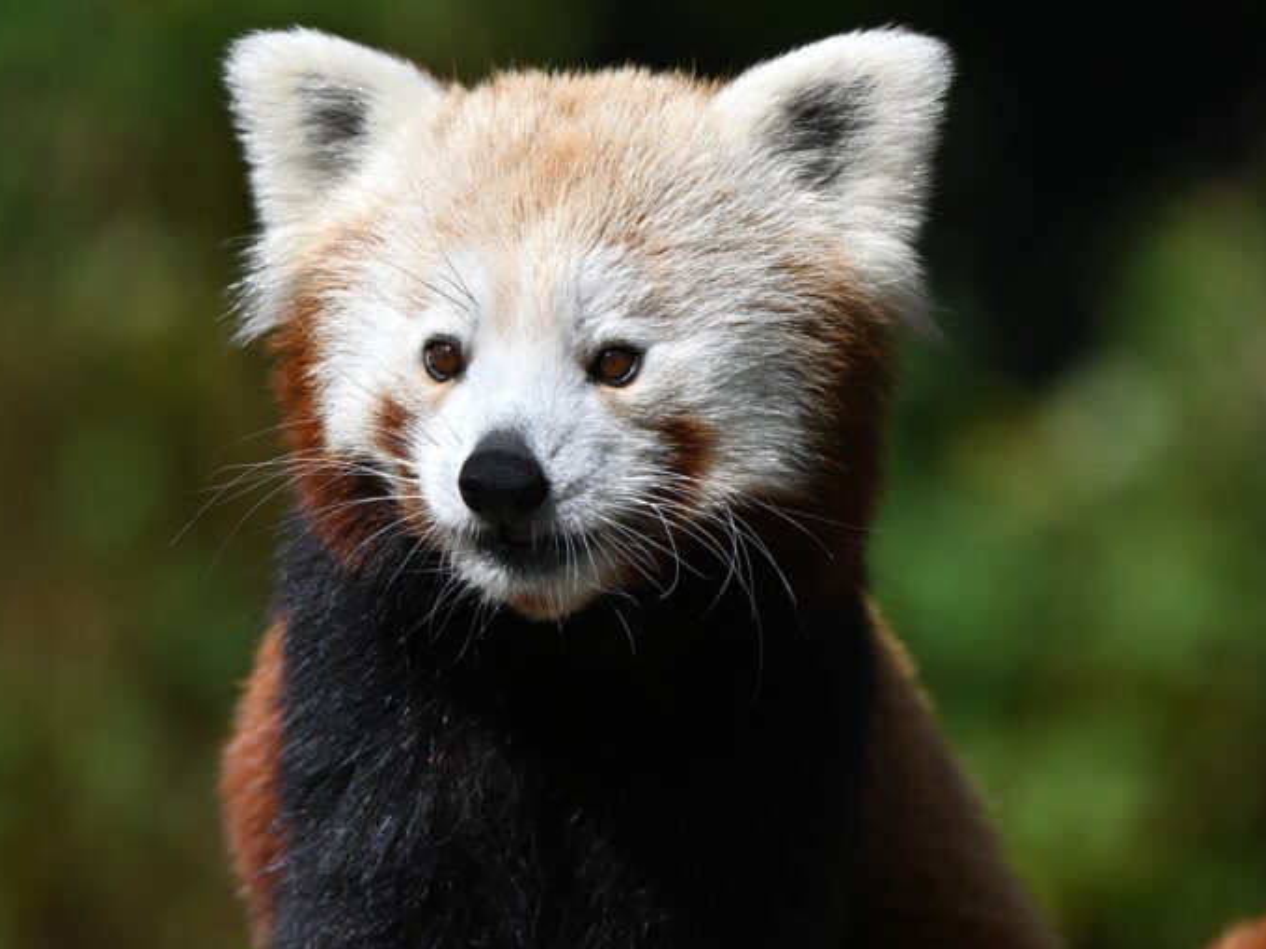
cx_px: 645
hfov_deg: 4.6
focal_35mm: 435
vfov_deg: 3.4
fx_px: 15906
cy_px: 474
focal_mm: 400
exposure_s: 1/4000
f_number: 8
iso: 800
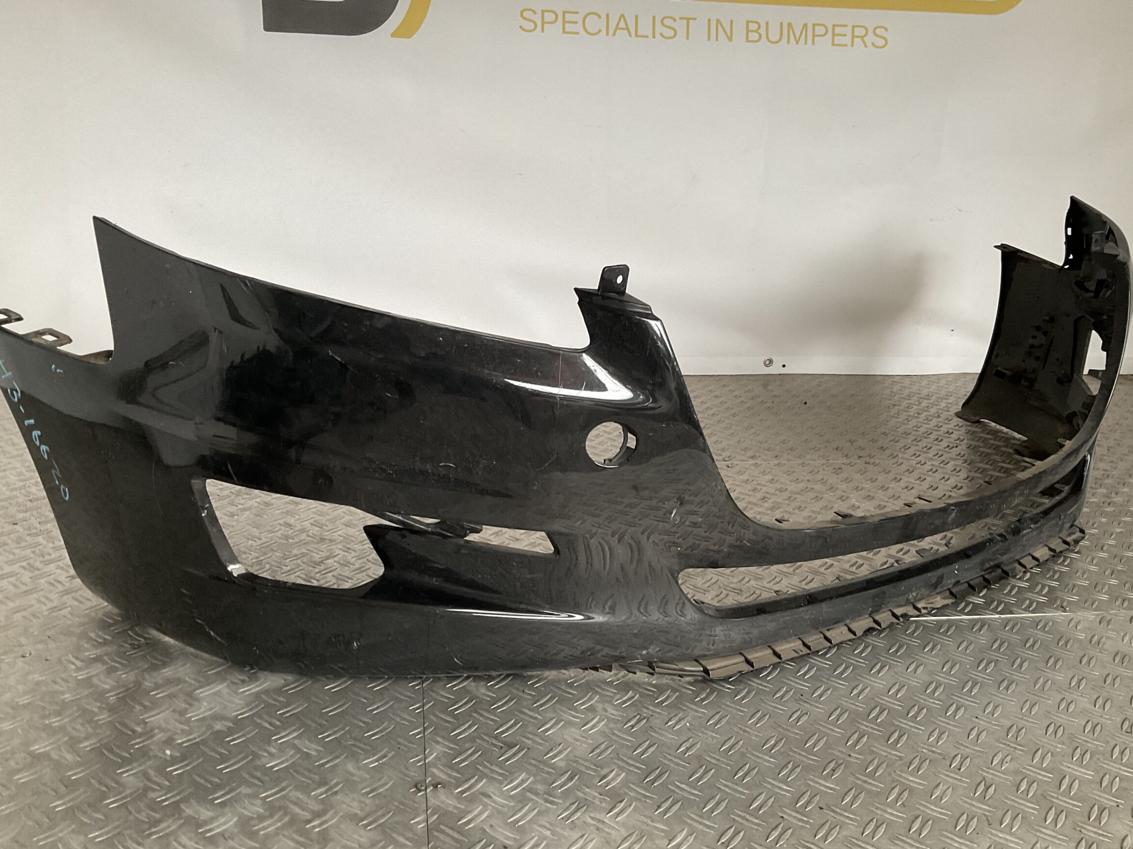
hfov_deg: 56.8
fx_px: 1047
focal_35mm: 32
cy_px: 449
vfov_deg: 44.1
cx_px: 564
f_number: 1.8
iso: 80
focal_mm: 3
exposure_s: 1/50
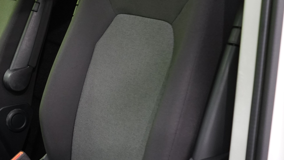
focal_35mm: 68
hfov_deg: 28.9
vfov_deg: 17.7
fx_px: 512
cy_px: 70
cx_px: -5
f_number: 6.3
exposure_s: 1/15
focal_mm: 28
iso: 1250
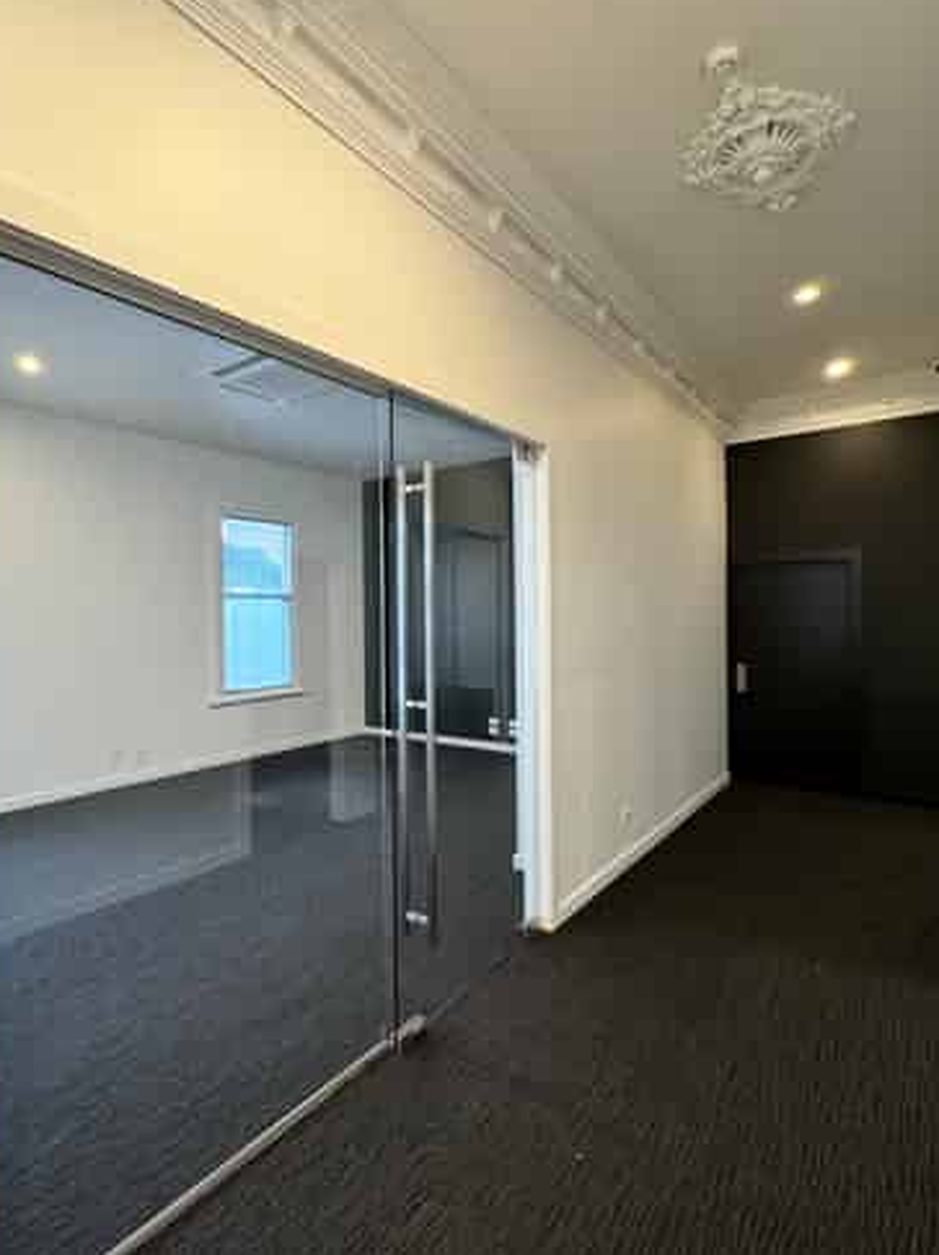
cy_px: 622
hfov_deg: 67.8
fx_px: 688
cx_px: 367
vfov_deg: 84.7
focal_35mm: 19
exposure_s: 1/50
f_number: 2.2
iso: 320
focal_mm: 2.22
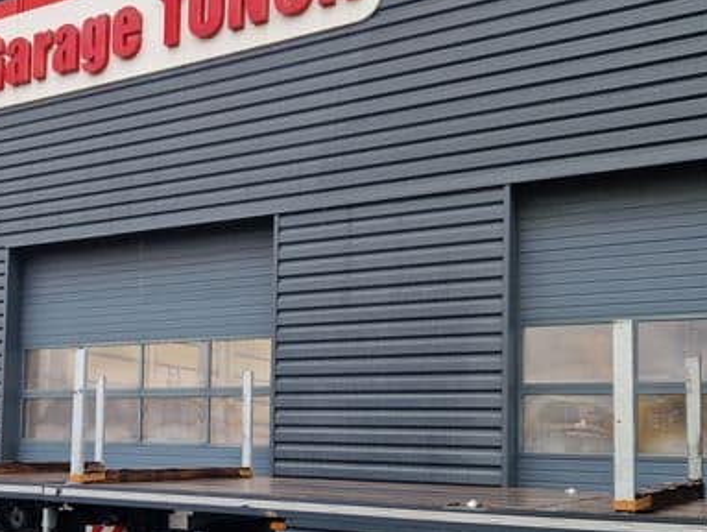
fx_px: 981
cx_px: 151
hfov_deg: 38.3
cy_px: 386
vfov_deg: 29.9
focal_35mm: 48
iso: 50
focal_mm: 5.4
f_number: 1.8
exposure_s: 1/490
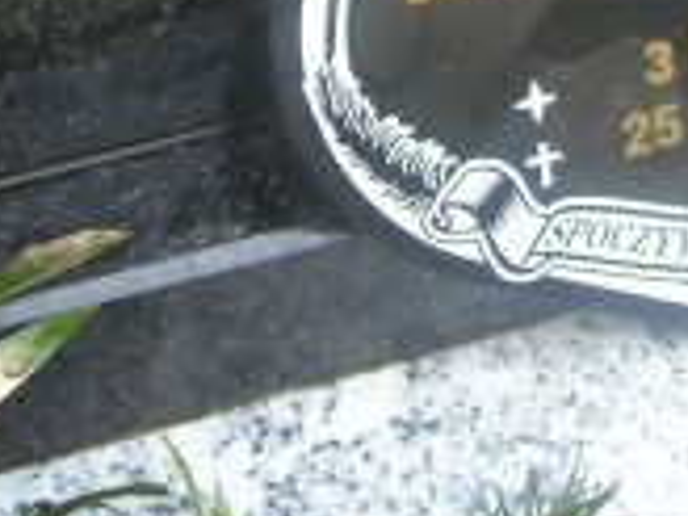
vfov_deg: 10.2
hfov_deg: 14.2
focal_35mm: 137
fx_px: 2723
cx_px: 638
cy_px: -432
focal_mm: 5.7
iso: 200
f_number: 2.8
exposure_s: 1/184
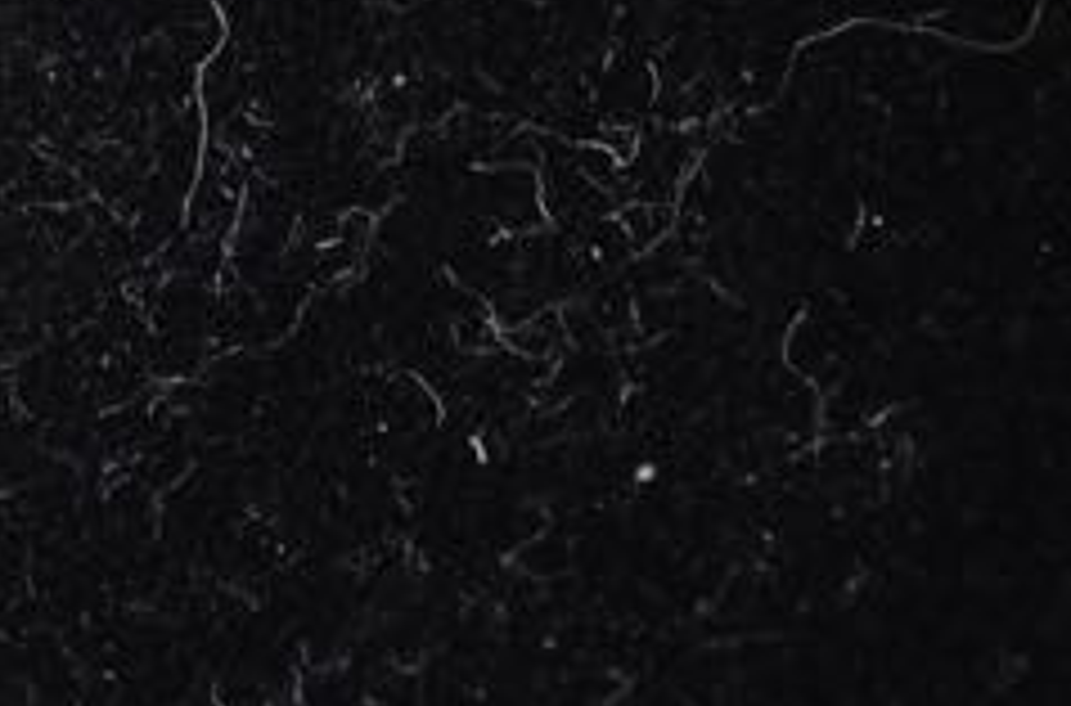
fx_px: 14381
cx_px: 1575
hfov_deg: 4.2
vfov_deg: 2.8
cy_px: -36
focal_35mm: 485
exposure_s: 1/125
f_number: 6.3
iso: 640
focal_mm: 60
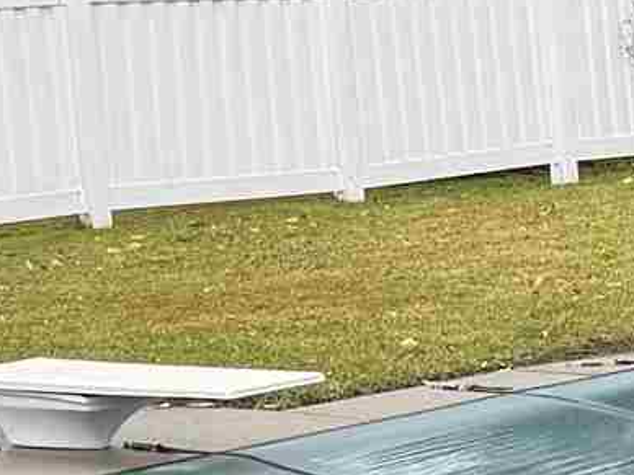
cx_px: 1402
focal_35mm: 190
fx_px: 3480
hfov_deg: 9.5
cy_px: 659
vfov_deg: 7.7
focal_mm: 6.76
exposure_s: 1/155
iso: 64
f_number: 1.78
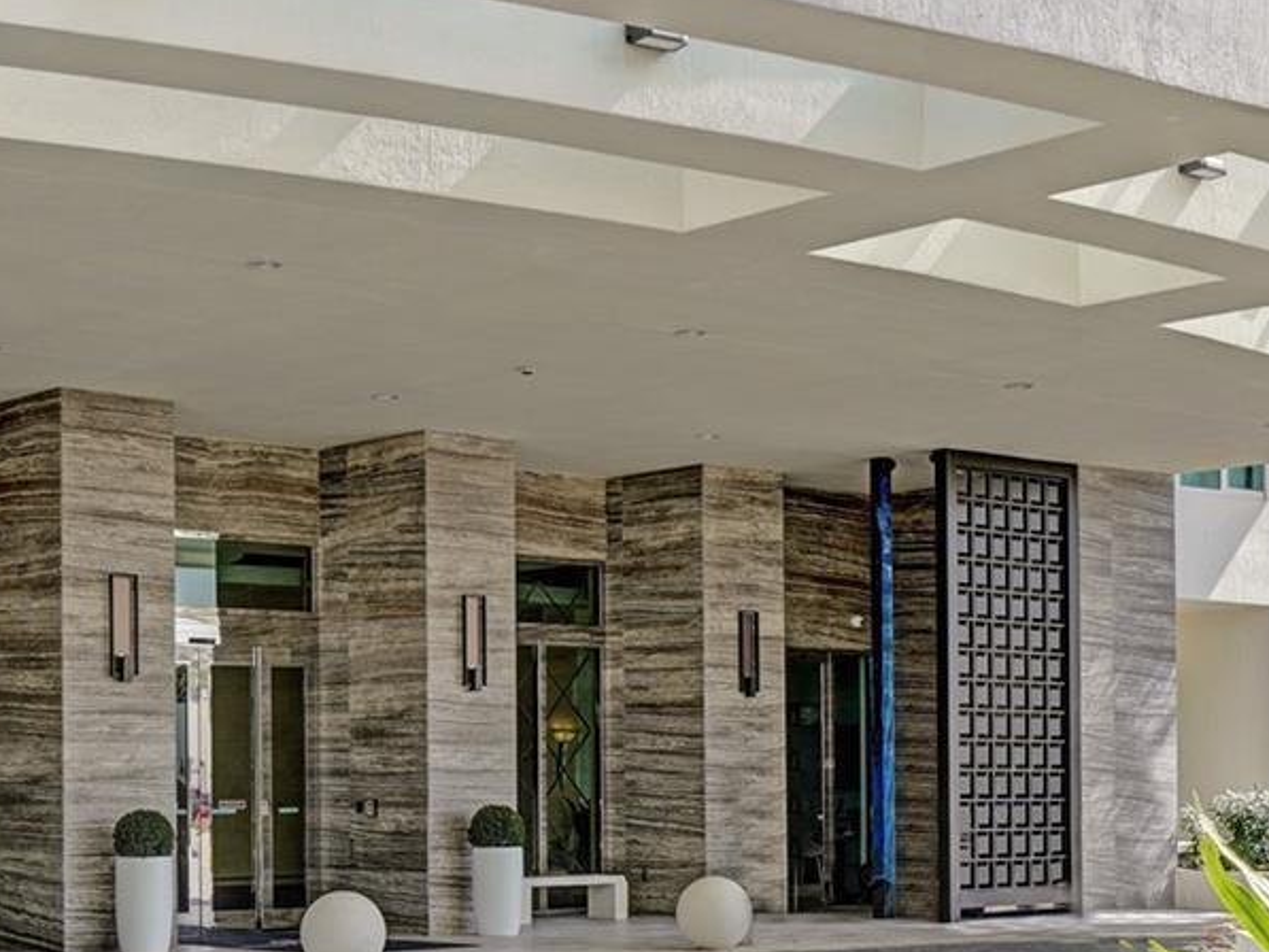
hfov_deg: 28.8
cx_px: 419
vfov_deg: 21.6
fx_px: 2457
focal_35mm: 67
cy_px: 776
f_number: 7.1
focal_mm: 26
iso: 100
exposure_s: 1/200
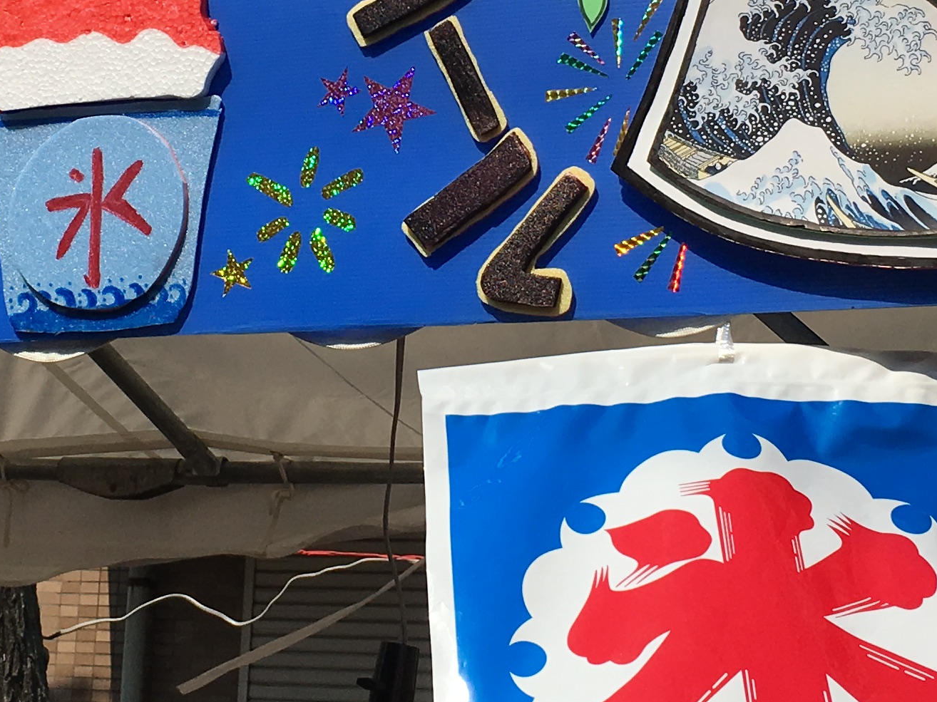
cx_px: 357
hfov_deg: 22.0
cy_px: 74
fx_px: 2409
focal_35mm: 89
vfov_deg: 16.4
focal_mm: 4.15
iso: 25
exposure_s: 1/3497
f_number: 2.2
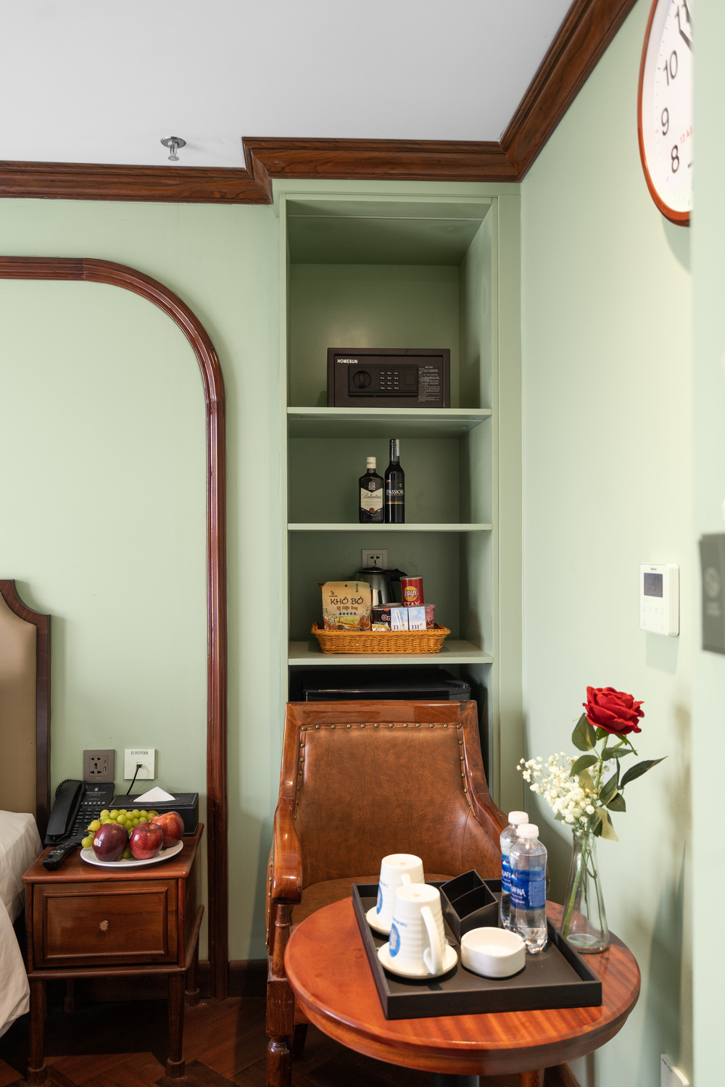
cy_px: 544
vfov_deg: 63.7
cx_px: 362
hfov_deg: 45.0
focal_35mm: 29
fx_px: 876
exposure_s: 1/40
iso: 320
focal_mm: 29
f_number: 4
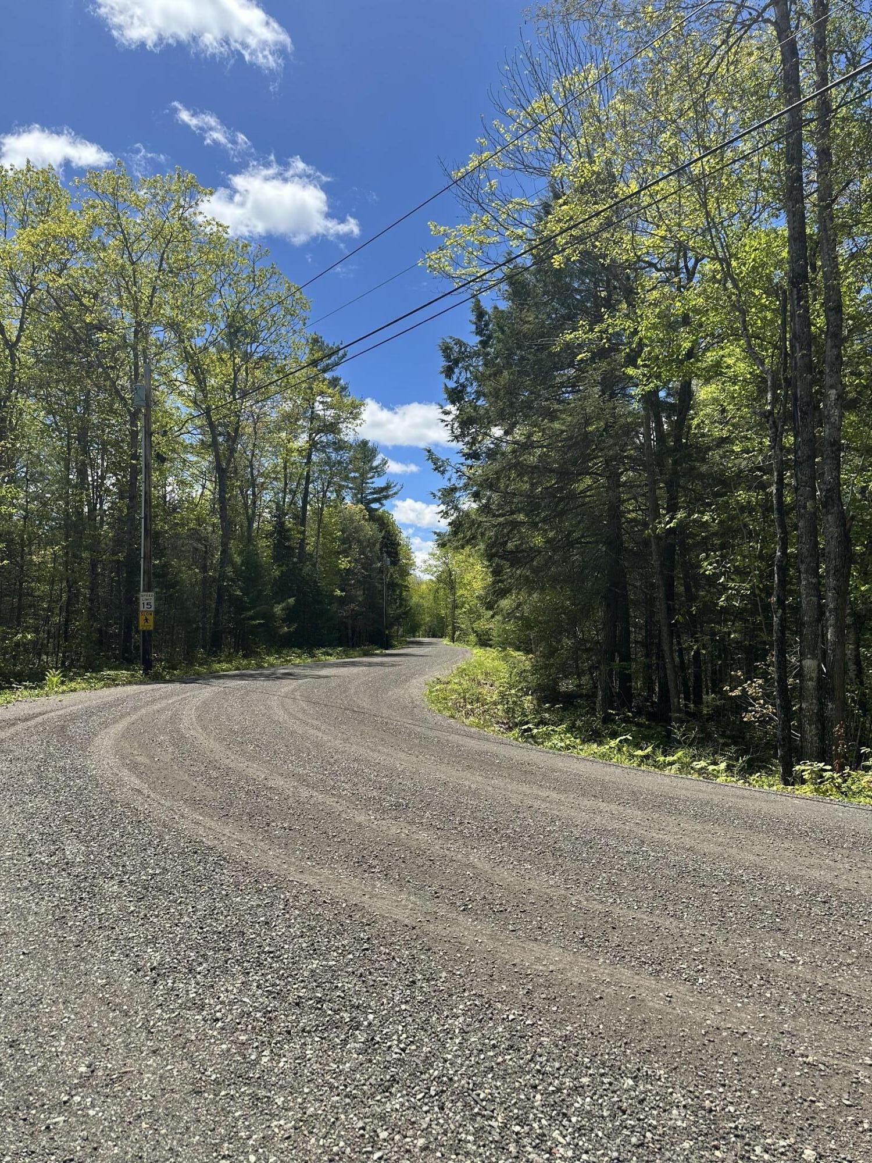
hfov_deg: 56.8
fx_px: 806
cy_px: 582
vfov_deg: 71.6
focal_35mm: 24
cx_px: 436
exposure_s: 1/3472
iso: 80
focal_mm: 6.86
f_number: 1.78
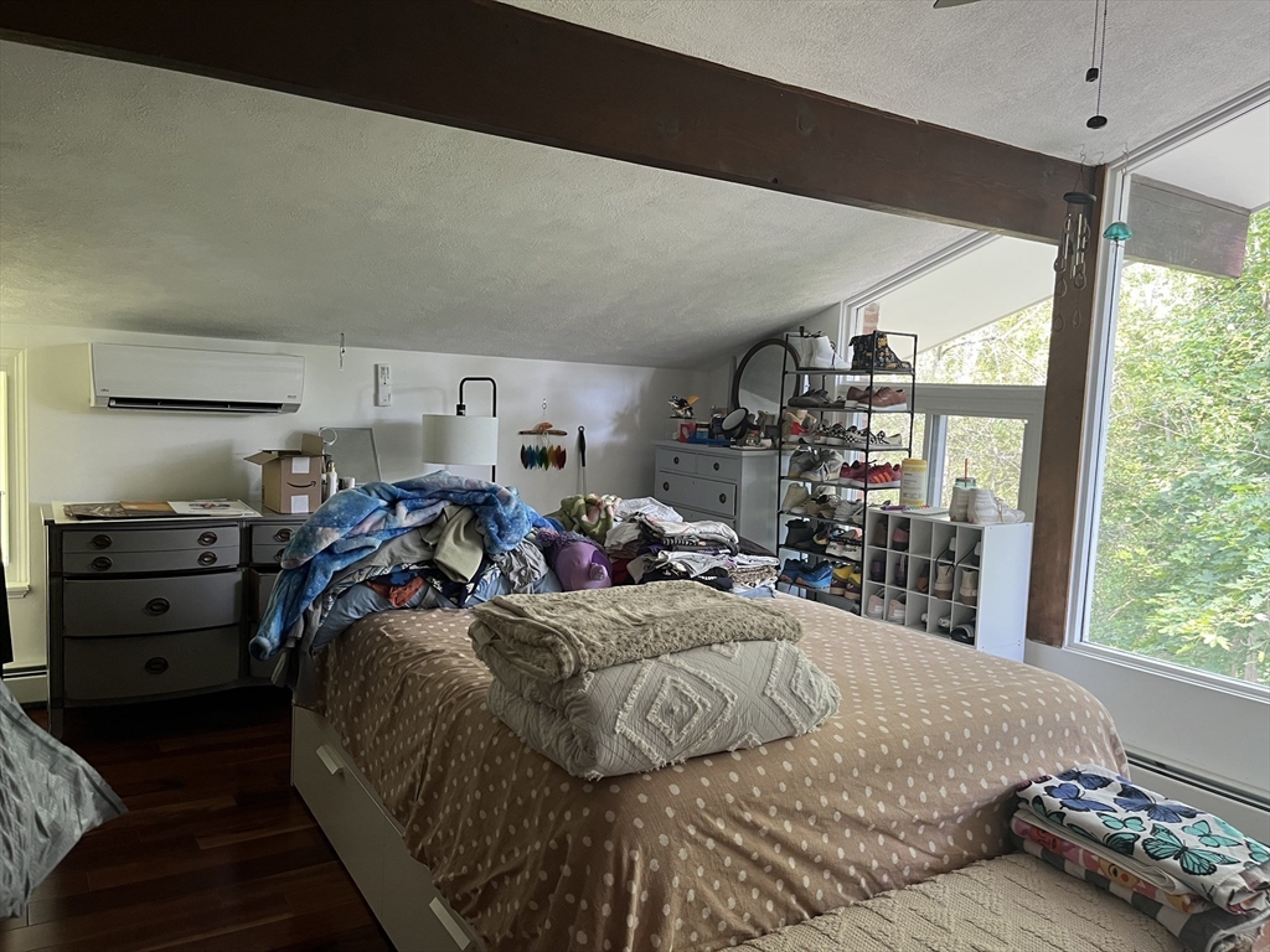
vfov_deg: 53.1
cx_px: 635
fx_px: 954
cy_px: 476
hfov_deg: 67.3
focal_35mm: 26
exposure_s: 1/60
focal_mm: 5.1
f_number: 1.6
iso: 200
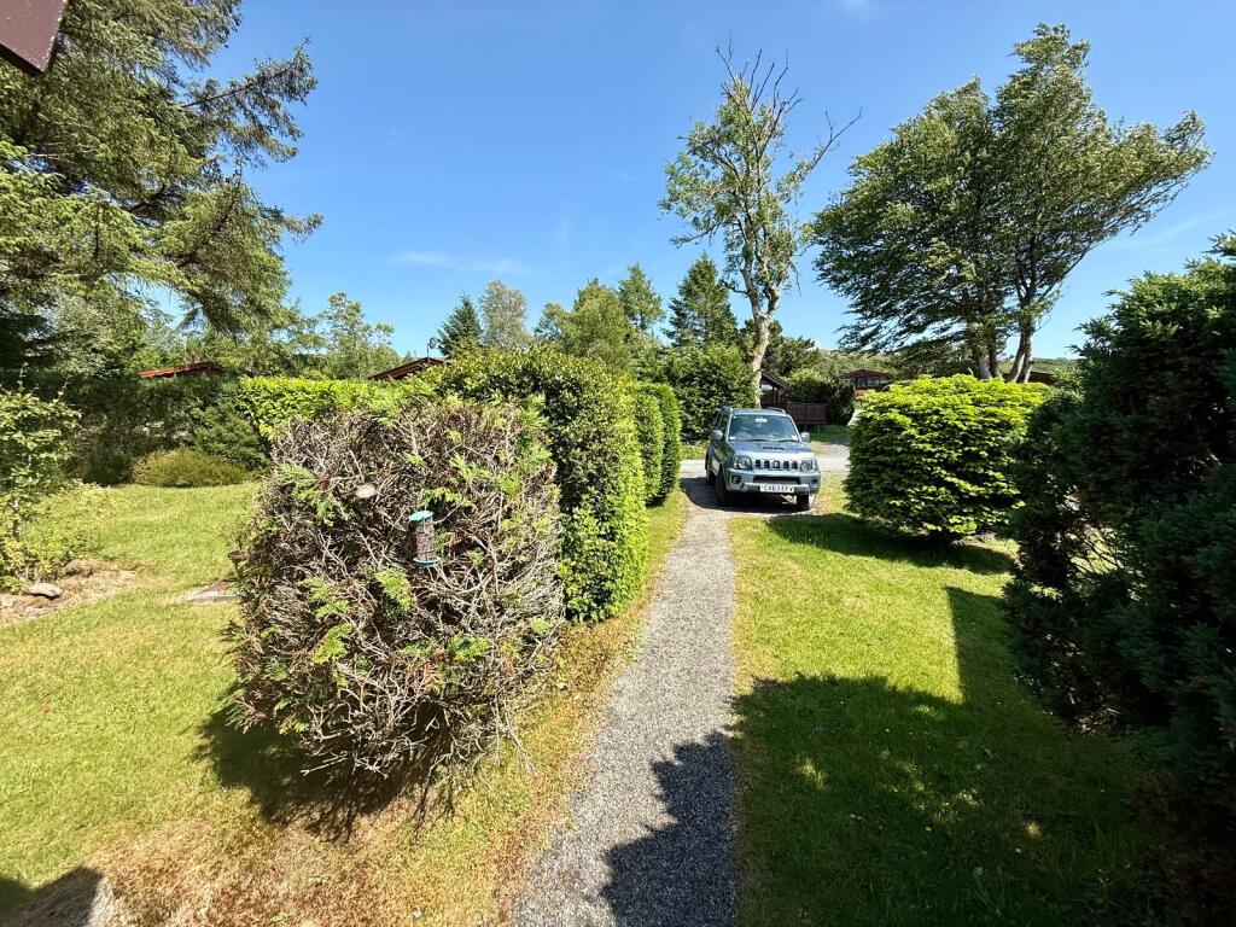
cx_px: 618
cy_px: 464
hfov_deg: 102.1
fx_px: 500
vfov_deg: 85.7
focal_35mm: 14
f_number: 2.2
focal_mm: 2.22
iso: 50
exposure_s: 1/1087
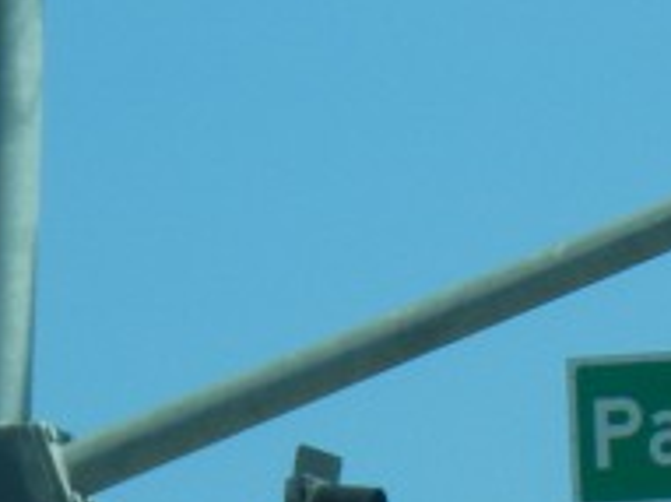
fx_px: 13793
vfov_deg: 2.1
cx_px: 1363
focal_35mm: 712
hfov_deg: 2.8
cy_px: 383
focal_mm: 24
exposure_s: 1/792
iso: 160
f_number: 4.6
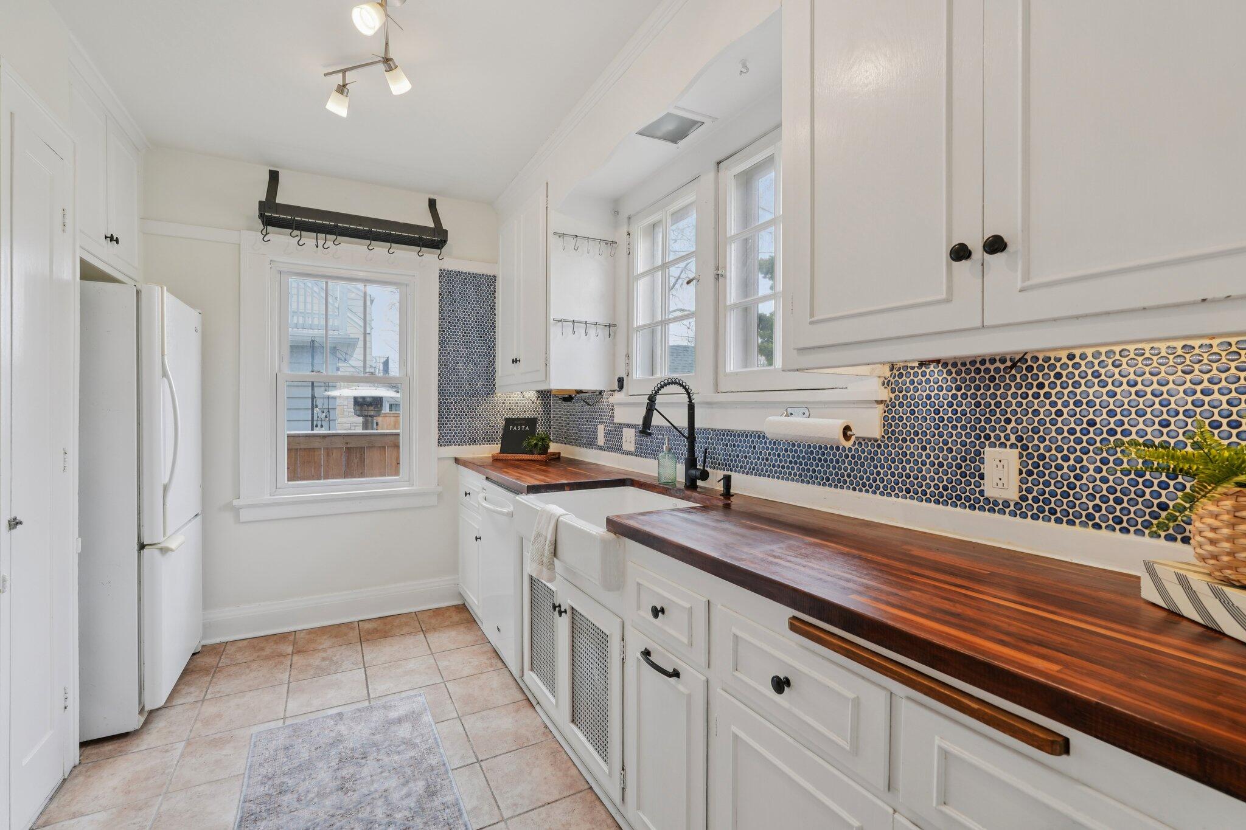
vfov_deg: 73.7
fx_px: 554
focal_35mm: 16
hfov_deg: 96.7
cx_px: 623
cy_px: 415
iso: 320
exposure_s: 1/30
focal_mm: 16
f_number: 7.1
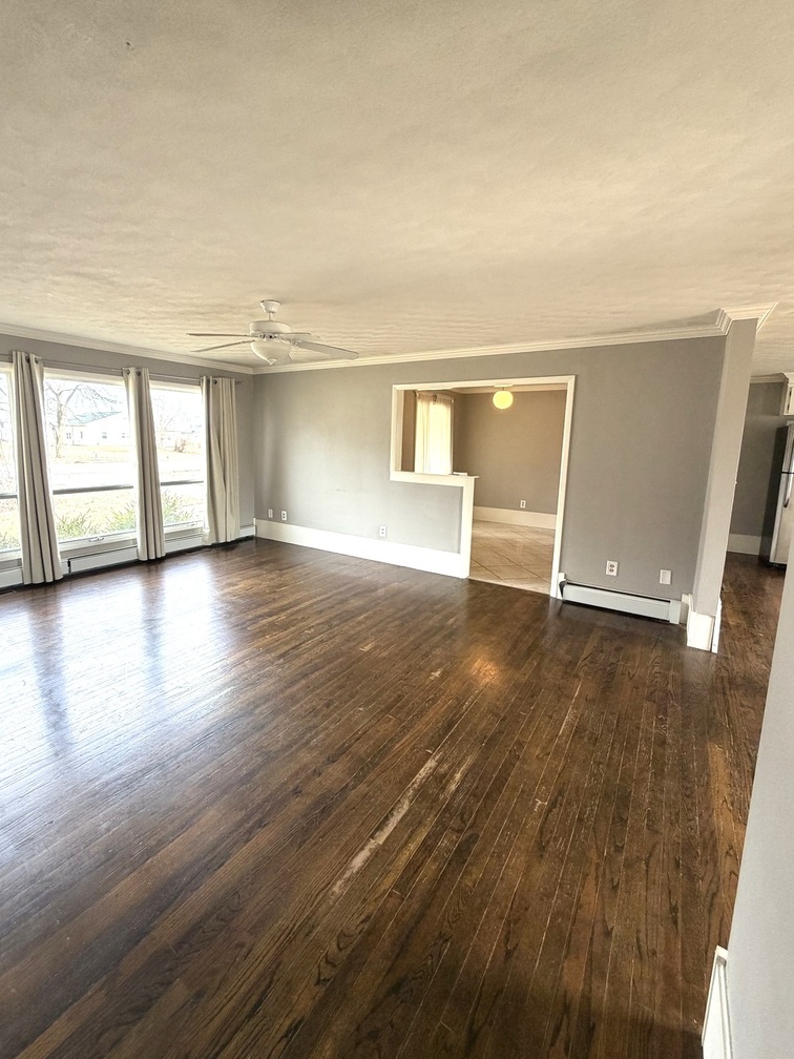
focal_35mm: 15
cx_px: 374
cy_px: 506
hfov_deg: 81.7
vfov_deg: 98.1
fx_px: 459
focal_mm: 2.22
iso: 200
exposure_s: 1/121
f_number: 2.2
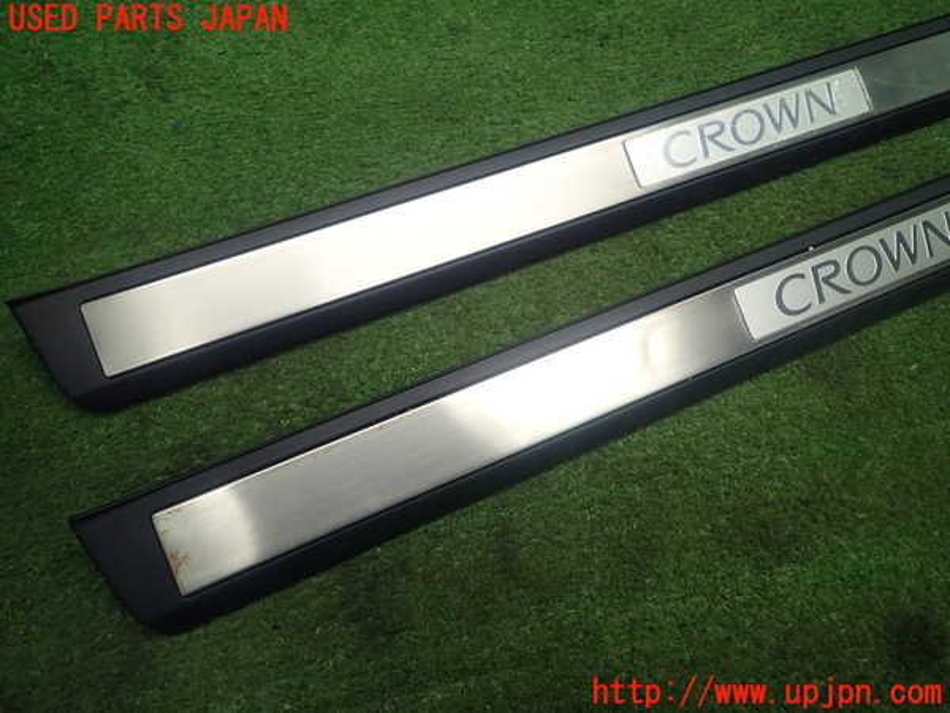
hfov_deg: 69.4
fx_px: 686
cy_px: 356
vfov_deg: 54.9
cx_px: 475
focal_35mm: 25
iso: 125
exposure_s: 1/60
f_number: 2
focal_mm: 4.5
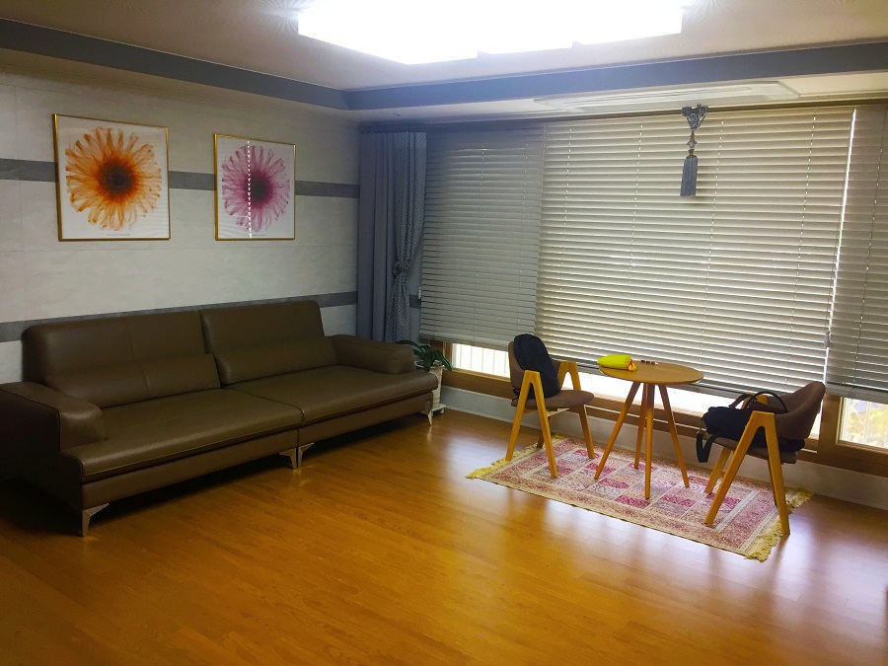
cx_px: 444
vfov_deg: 48.2
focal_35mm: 29
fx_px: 744
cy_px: 333
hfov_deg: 61.7
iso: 32
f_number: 2.2
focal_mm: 4.15
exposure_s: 1/30
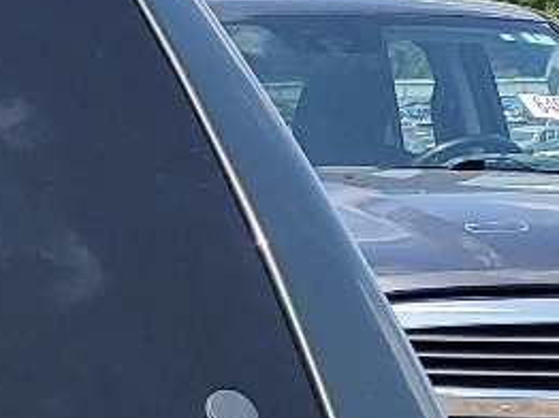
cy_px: 842
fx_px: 2565
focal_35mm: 159
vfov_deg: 8.8
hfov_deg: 10.4
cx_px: -868
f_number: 1.5
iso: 50
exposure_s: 1/2500
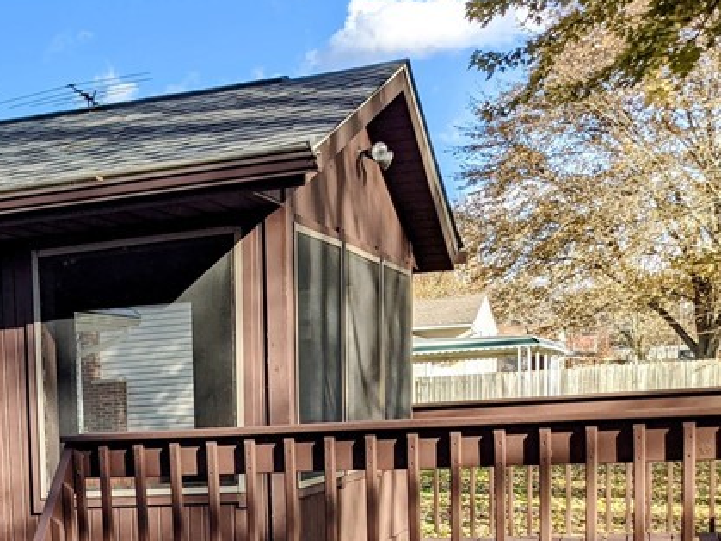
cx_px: -40
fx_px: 1374
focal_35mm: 66
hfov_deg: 27.3
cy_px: 600
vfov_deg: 21.1
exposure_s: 1/1805
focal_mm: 4.38
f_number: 1.73
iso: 50
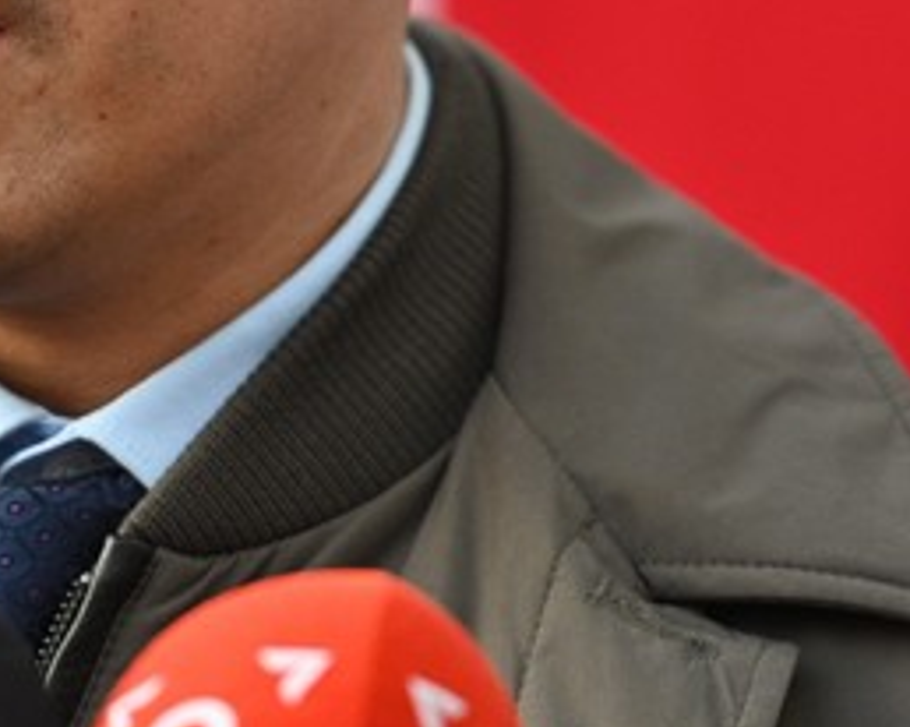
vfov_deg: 3.3
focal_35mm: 466
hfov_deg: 4.2
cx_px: 67
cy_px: -150
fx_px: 12541
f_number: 2.8
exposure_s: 1/2500
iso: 800
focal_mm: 160
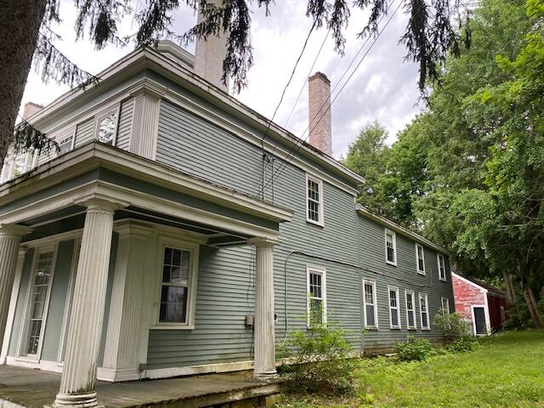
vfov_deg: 53.1
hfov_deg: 67.3
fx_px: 409
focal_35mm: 26
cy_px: 204
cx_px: 272
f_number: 1.8
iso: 32
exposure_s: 1/127
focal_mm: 4.25
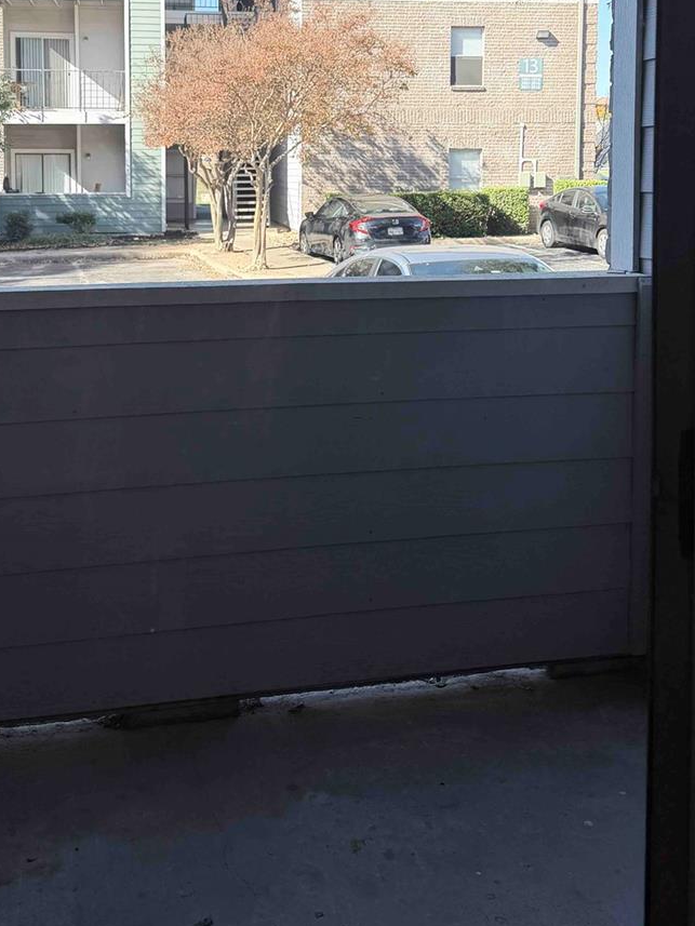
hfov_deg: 33.5
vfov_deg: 42.5
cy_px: 231
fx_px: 1151
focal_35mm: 43
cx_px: 297
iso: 80
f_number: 1.78
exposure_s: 1/1211
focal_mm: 6.76
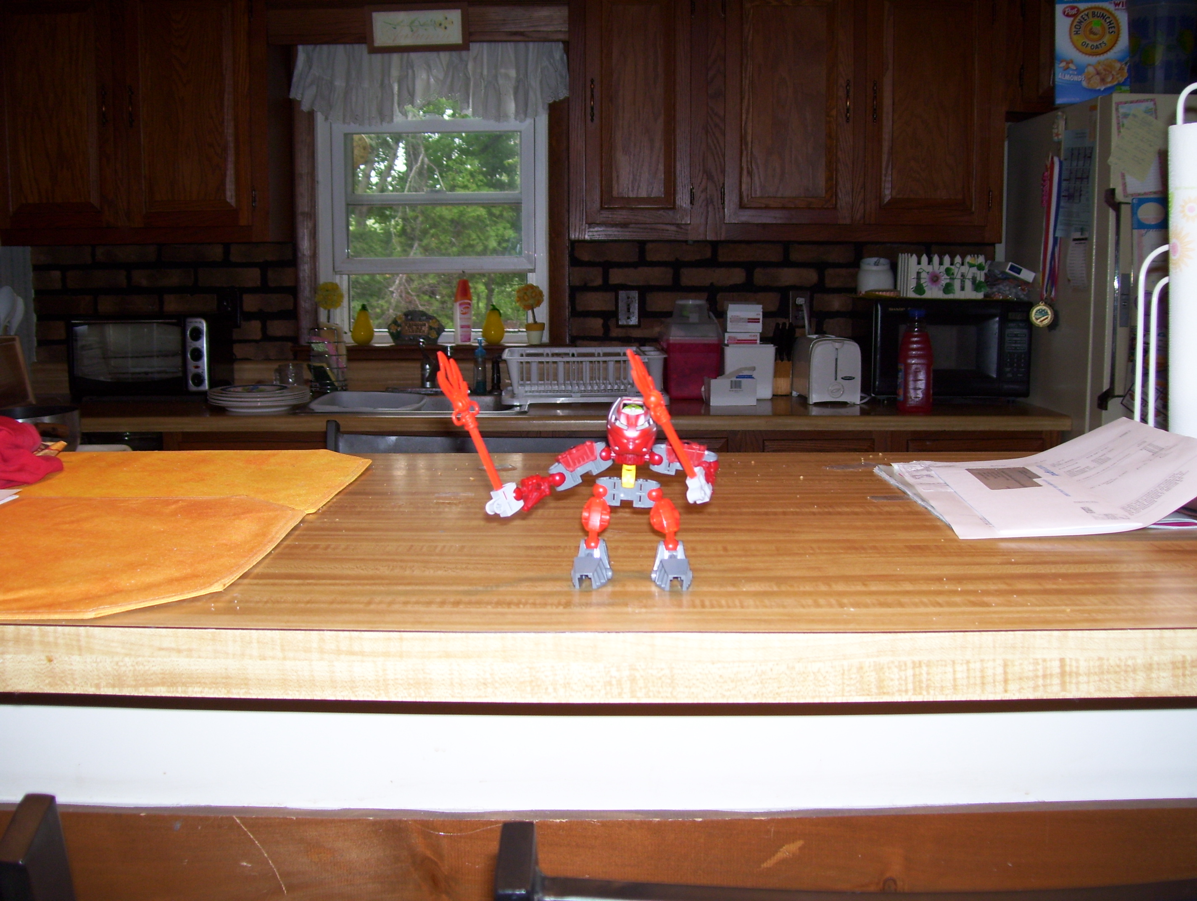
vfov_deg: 39.7
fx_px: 1247
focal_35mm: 36
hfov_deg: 51.3
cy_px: 450
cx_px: 598
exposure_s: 1/60
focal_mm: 6
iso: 80
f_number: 2.7
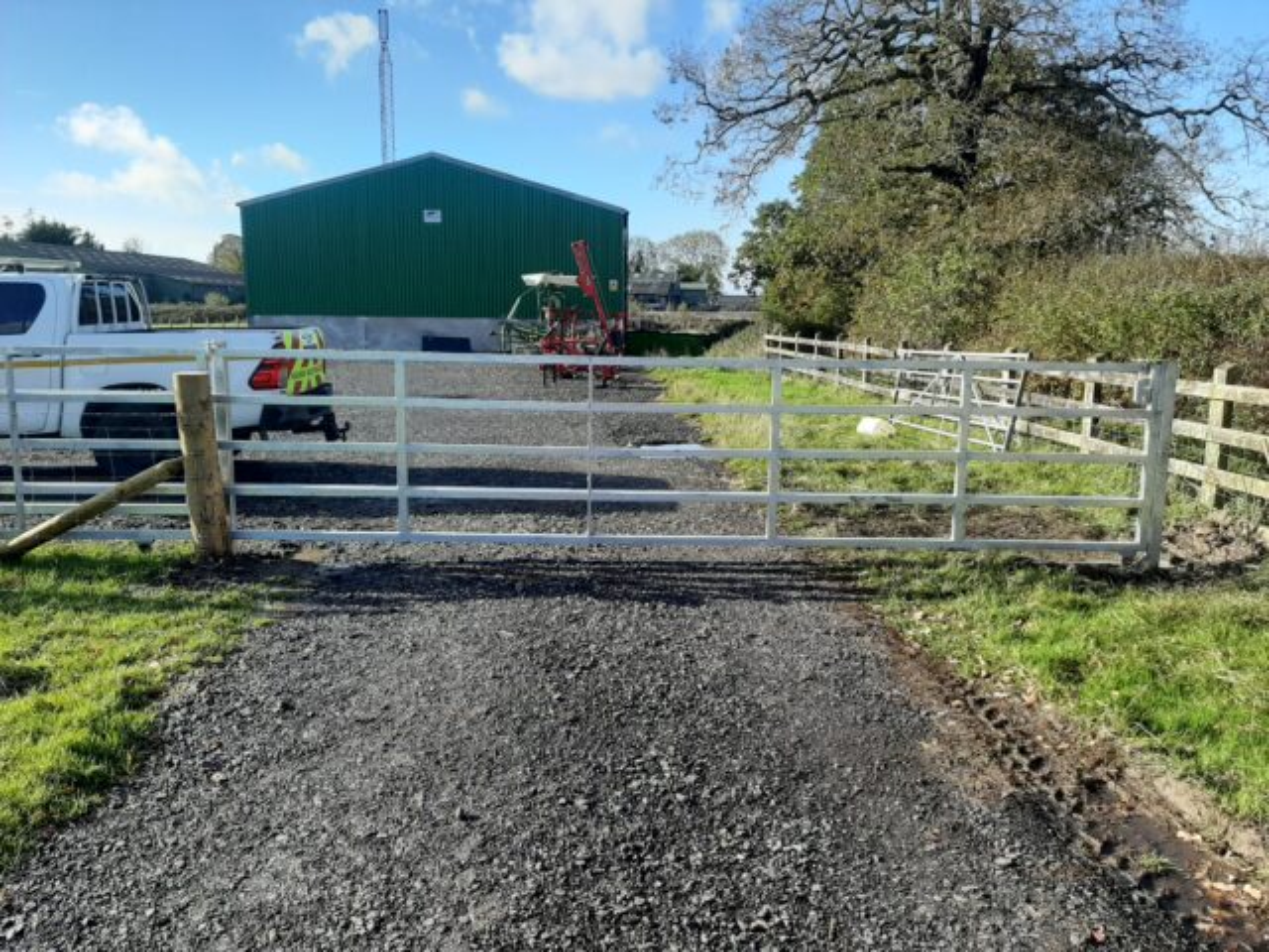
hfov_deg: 67.3
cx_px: 634
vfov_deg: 53.1
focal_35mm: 26
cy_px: 476
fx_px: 953
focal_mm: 3.93
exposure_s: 1/1224
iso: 40
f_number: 1.7
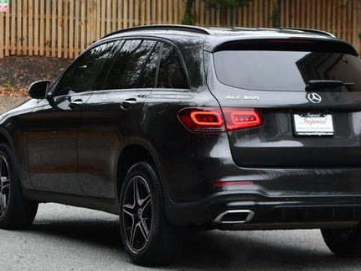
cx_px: 198
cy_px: 108
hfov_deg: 11.8
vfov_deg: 8.9
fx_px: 1741
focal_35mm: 167
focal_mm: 78
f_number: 5.6
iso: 320
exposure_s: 1/250
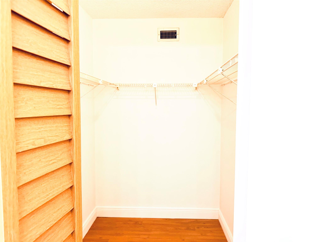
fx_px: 223
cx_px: 161
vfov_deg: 56.8
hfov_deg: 71.6
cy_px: 121
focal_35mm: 24
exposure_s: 1/120
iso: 125
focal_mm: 6.76
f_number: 1.78
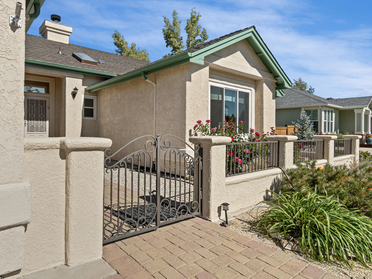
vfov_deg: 61.7
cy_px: 124
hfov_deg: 76.8
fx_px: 233
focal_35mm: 22
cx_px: 159
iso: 100
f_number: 8
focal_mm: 11
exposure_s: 1/60
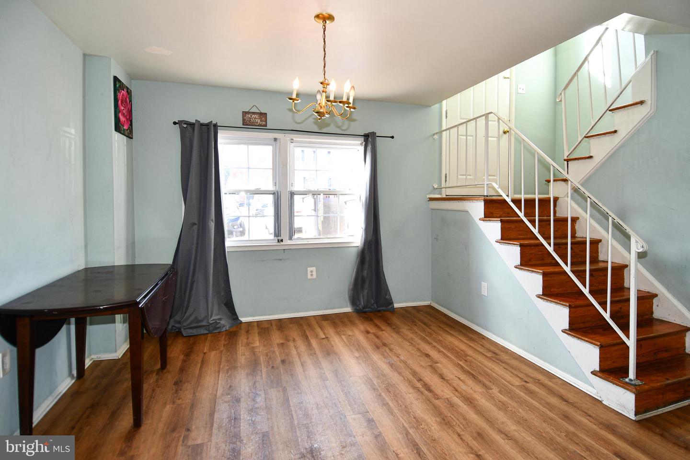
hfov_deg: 90.0
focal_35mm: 18
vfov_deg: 67.4
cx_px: 345
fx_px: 345
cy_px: 230
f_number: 4
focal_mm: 12
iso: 200
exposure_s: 1/60
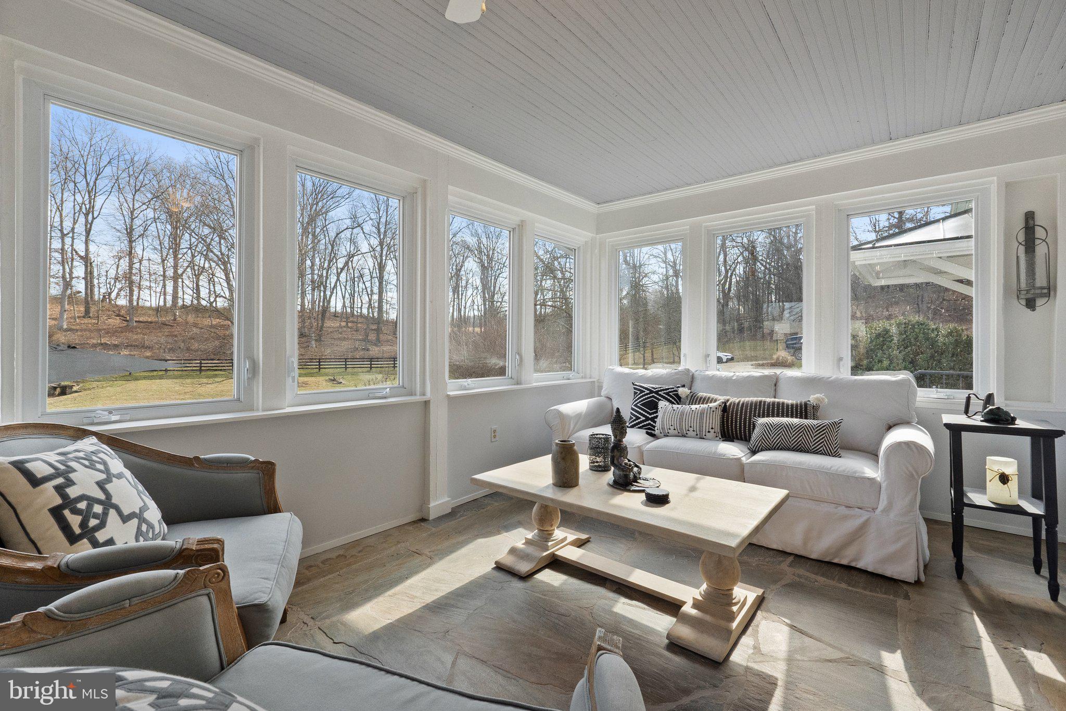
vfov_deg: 77.3
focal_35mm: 15
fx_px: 444
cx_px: 533
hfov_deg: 100.4
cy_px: 356
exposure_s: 1/125
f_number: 8
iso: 800
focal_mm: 10
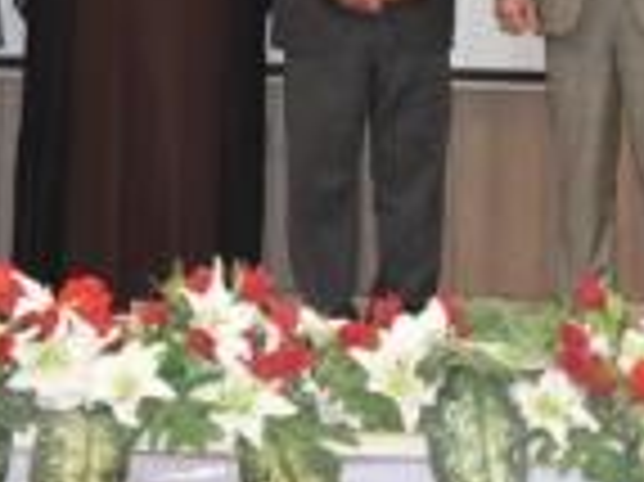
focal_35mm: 136
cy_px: -83
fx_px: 2528
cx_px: 185
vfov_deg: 10.7
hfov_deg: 14.5
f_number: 5.6
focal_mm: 45
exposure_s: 1/60
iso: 2200
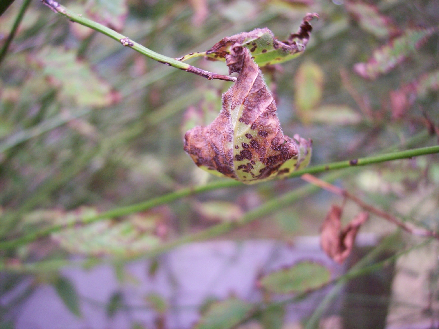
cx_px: 220
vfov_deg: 36.8
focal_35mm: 39
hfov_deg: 47.9
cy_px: 164
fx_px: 495
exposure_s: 1/20
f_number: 3.4
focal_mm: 8
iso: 200
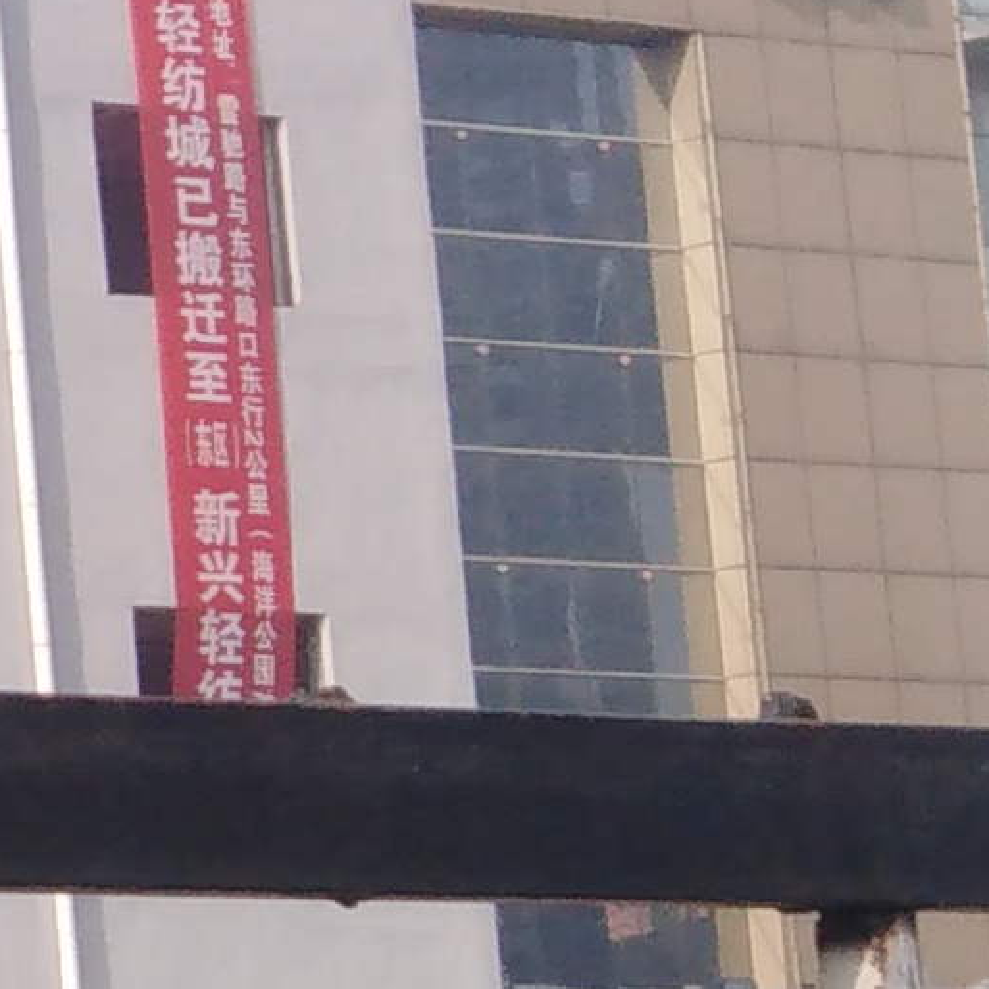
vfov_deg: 9.4
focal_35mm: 186
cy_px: 375
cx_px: -2205
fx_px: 6012
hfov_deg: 7.8
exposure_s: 1/1140
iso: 100
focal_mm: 3.46
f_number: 2.2
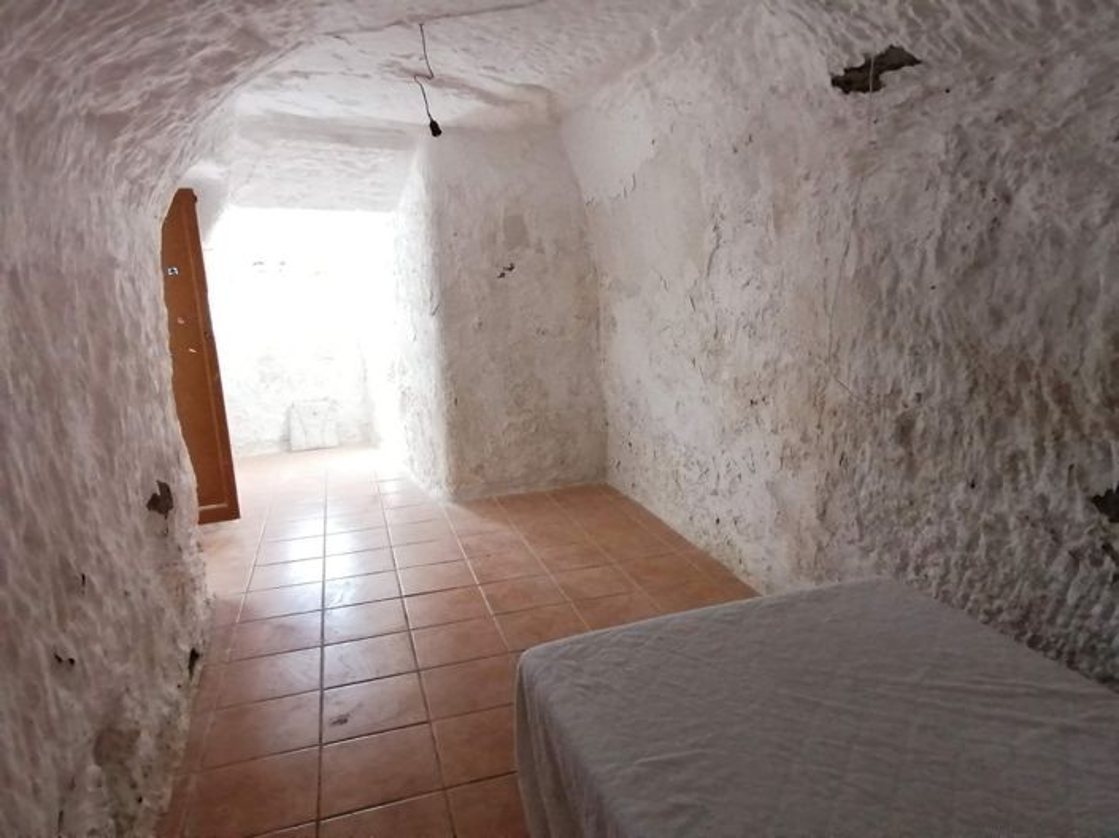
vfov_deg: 56.8
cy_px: 419
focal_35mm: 24
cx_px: 560
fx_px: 775
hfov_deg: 71.6
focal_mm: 2.7
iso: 160
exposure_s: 1/50
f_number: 2.4
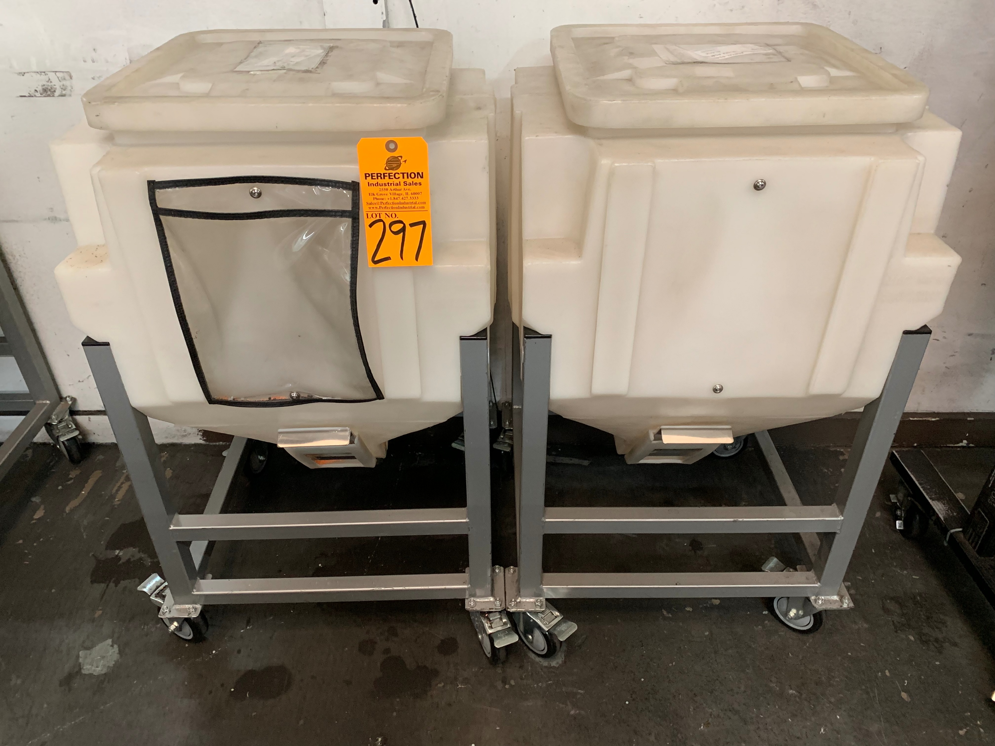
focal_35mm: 26
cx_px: 498
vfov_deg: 53.1
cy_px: 373
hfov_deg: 67.3
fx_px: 747
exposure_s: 1/60
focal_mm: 4.25
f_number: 1.8
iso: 250
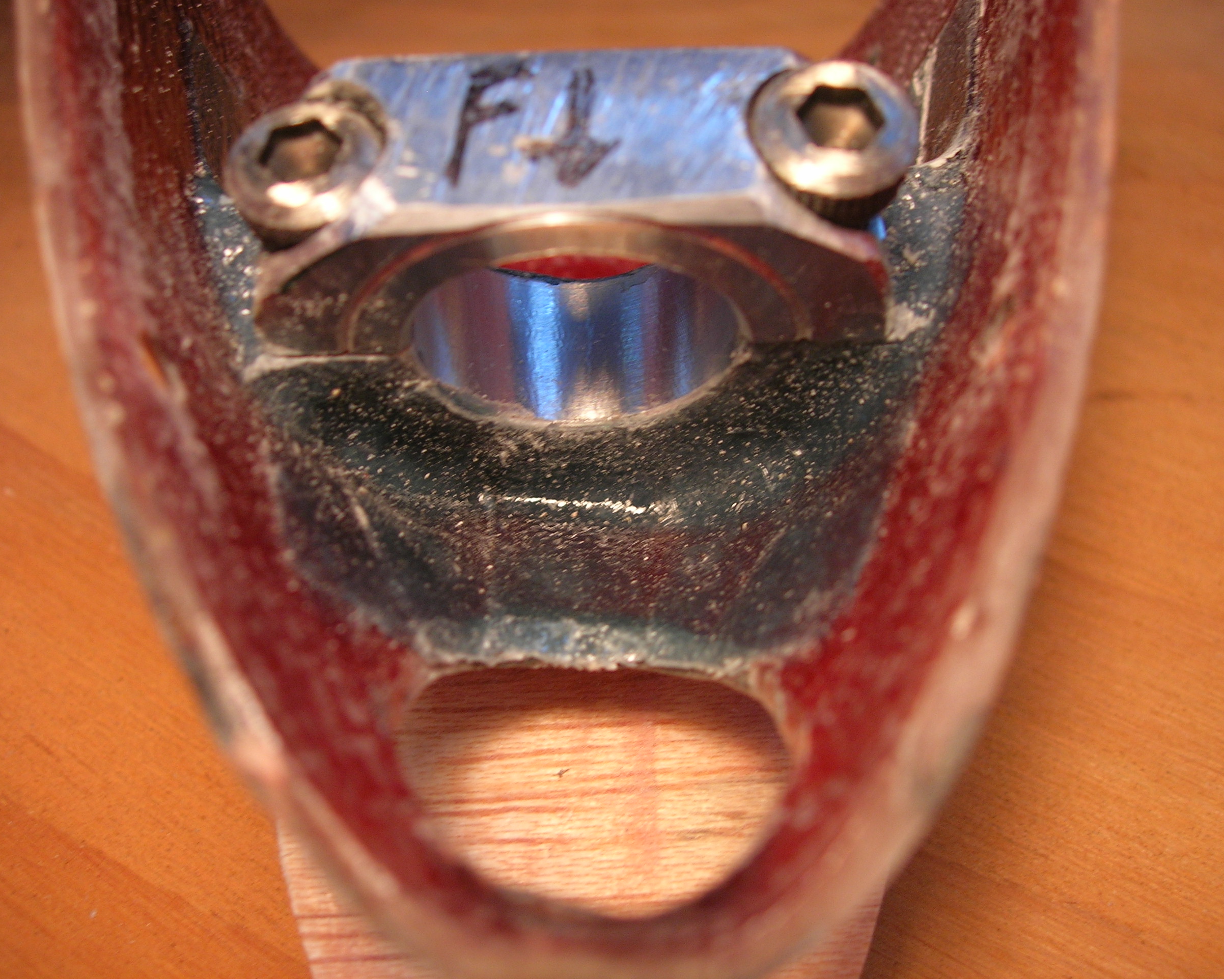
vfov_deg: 37.3
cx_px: 623
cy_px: 485
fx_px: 1449
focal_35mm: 40
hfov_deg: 45.8
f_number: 2.8
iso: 64
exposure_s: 1/30.8
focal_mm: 7.8
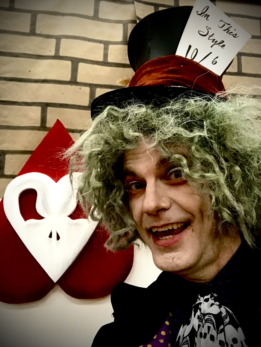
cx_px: 130
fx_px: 321
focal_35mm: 32
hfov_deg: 44.2
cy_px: 174
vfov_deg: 56.8
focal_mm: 2.87
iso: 200
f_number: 2.2
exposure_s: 1/30
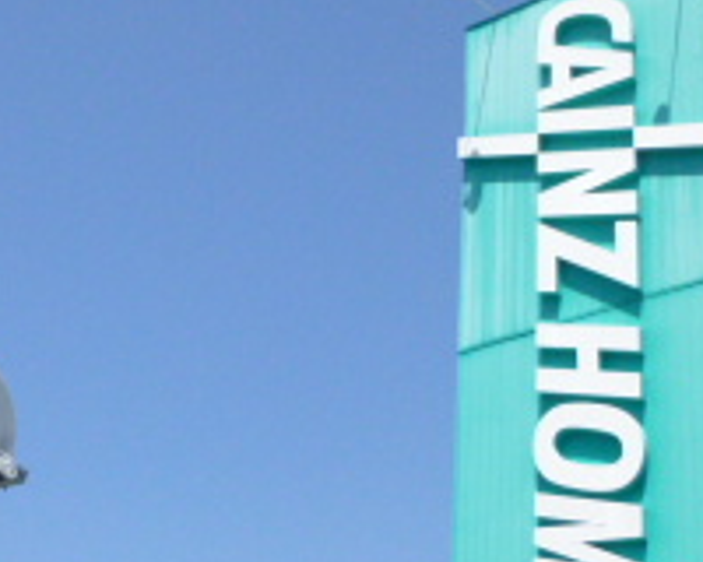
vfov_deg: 19.5
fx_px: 1623
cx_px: 299
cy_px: 443
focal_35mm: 78
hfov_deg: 24.4
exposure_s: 1/640
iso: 400
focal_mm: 4.5
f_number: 9
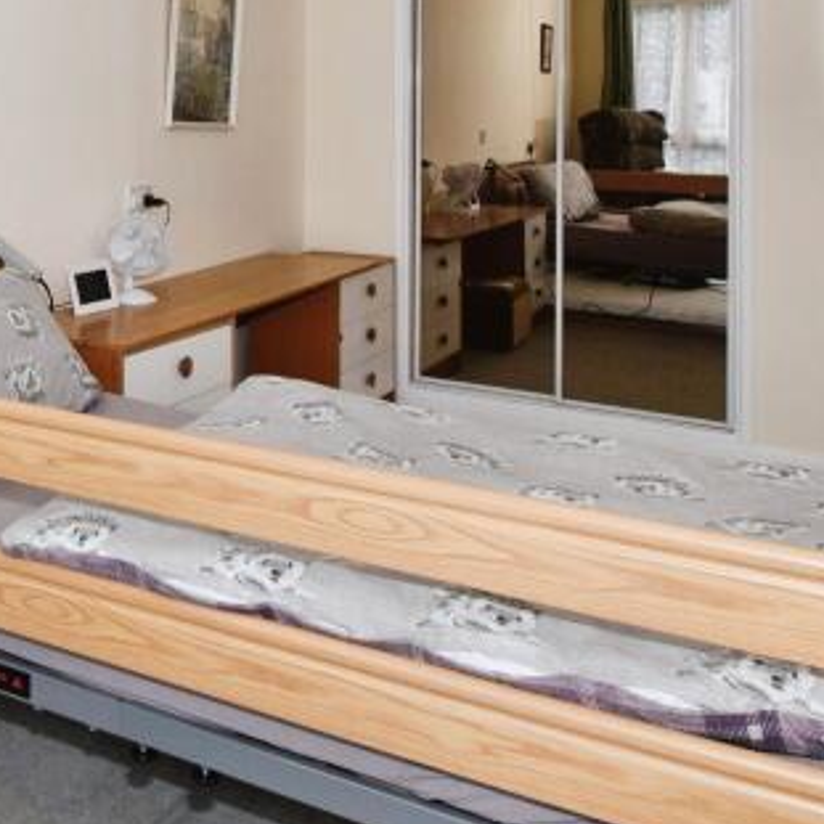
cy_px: 89
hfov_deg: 37.2
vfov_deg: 37.5
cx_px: 69
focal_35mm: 42
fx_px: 1131
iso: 1000
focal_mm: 10
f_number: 7.1
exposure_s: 1/60
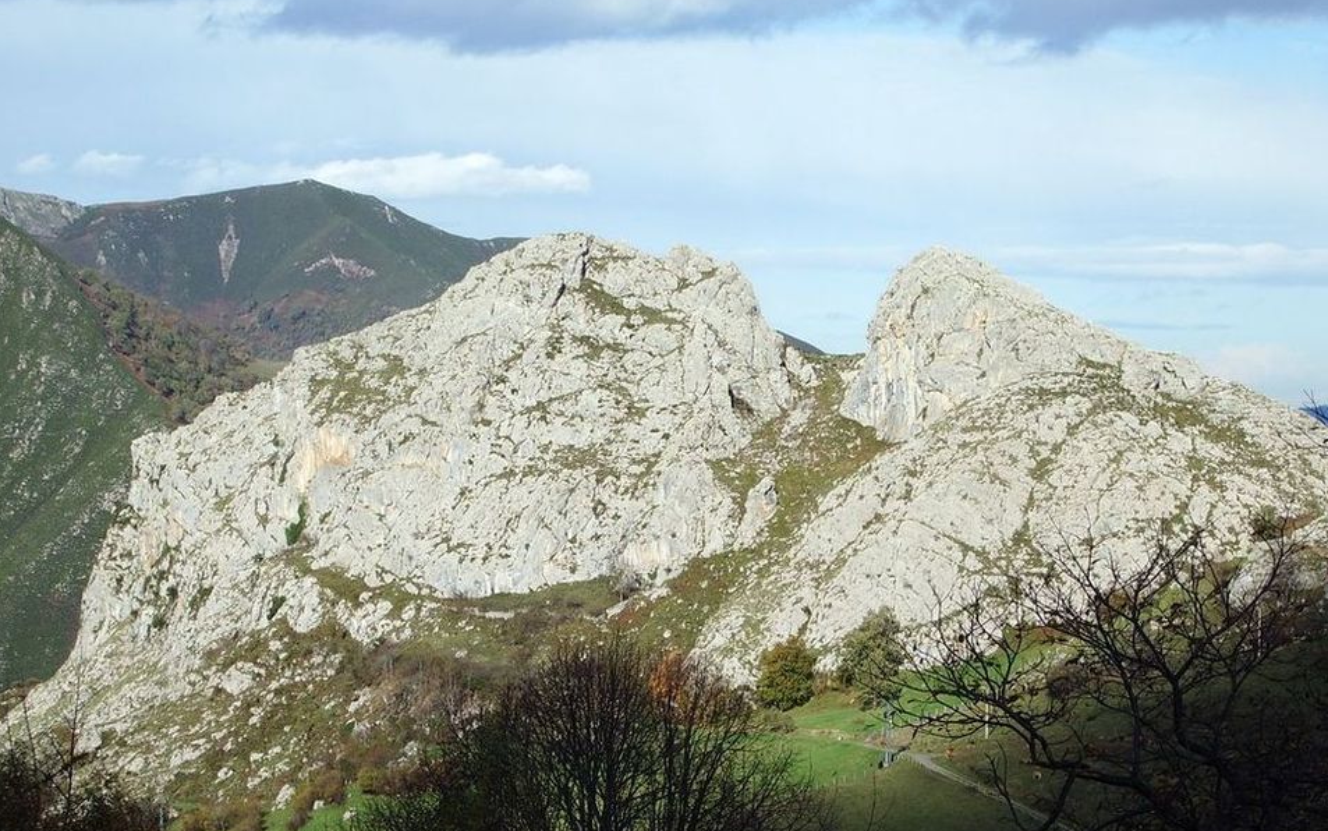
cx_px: 663
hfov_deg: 21.9
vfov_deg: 13.8
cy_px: 472
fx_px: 3439
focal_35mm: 95
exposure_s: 1/200
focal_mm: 14.6
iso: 50
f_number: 7
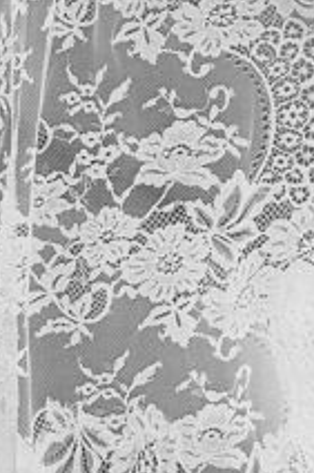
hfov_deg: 5.7
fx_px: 3171
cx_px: 335
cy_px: -368
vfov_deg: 8.2
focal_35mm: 242
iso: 800
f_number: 1.8
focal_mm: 50
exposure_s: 1/160
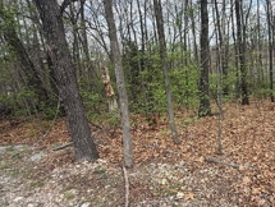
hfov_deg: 63.0
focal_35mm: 26
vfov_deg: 53.2
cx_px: 208
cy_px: 104
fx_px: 207
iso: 50
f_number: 2.2
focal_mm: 2.22
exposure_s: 1/475
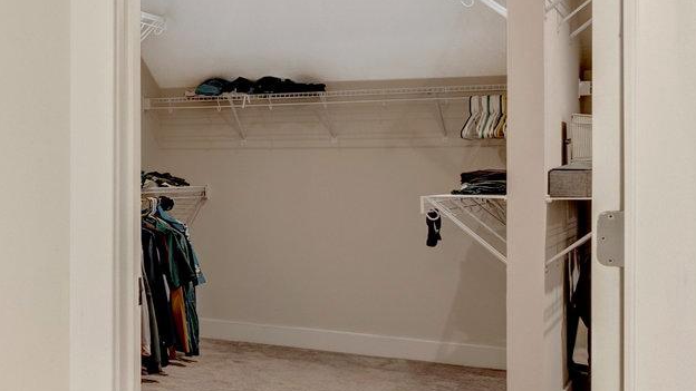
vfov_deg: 21.8
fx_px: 1015
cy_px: 185
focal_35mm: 55
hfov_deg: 27.9
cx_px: -306
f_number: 8
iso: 1250
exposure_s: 1/25
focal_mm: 16
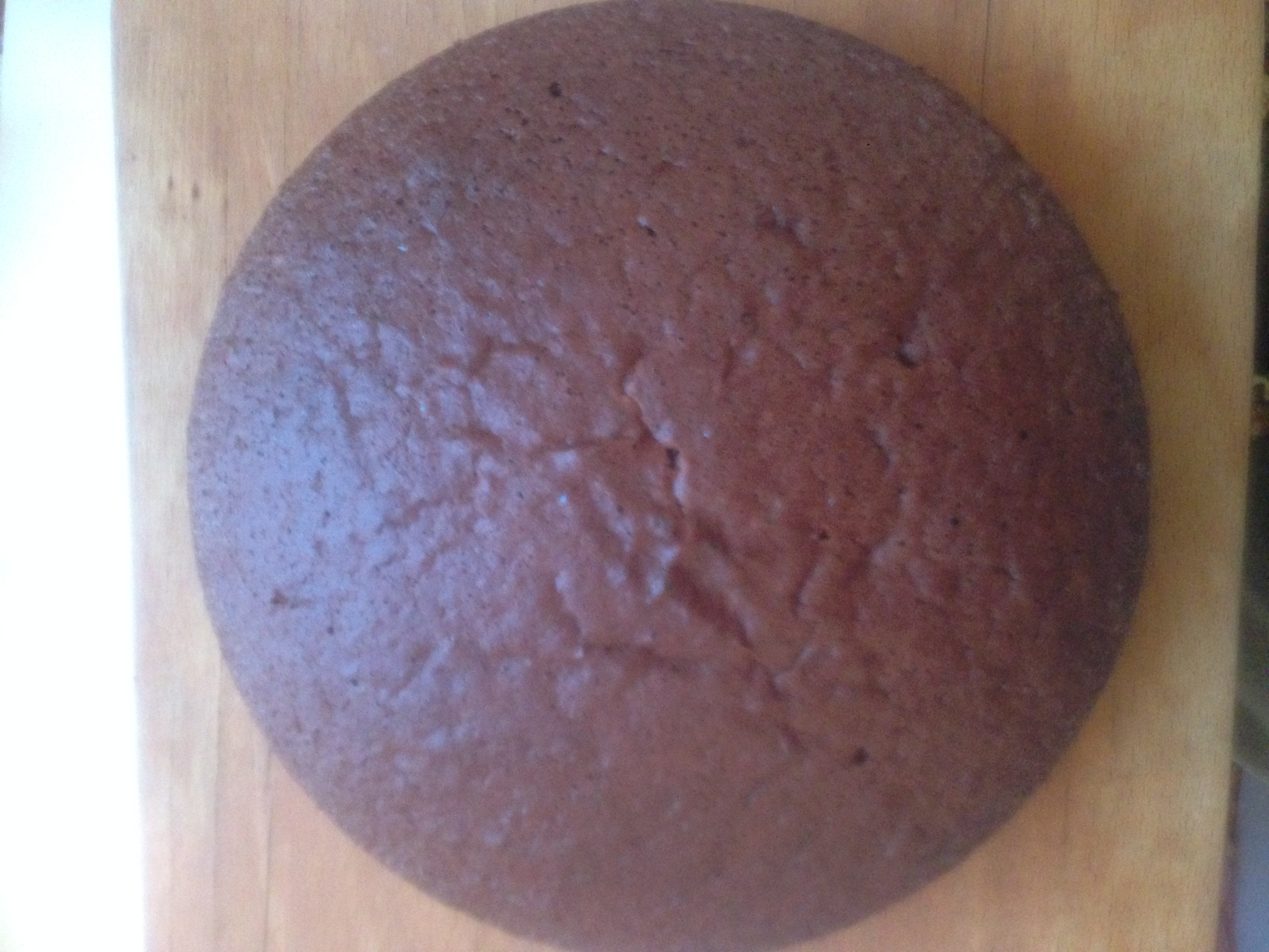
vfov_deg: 42.9
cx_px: 634
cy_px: 476
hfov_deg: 55.4
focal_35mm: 33
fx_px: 1210
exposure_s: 1/15
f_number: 2.4
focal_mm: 4.12
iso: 500
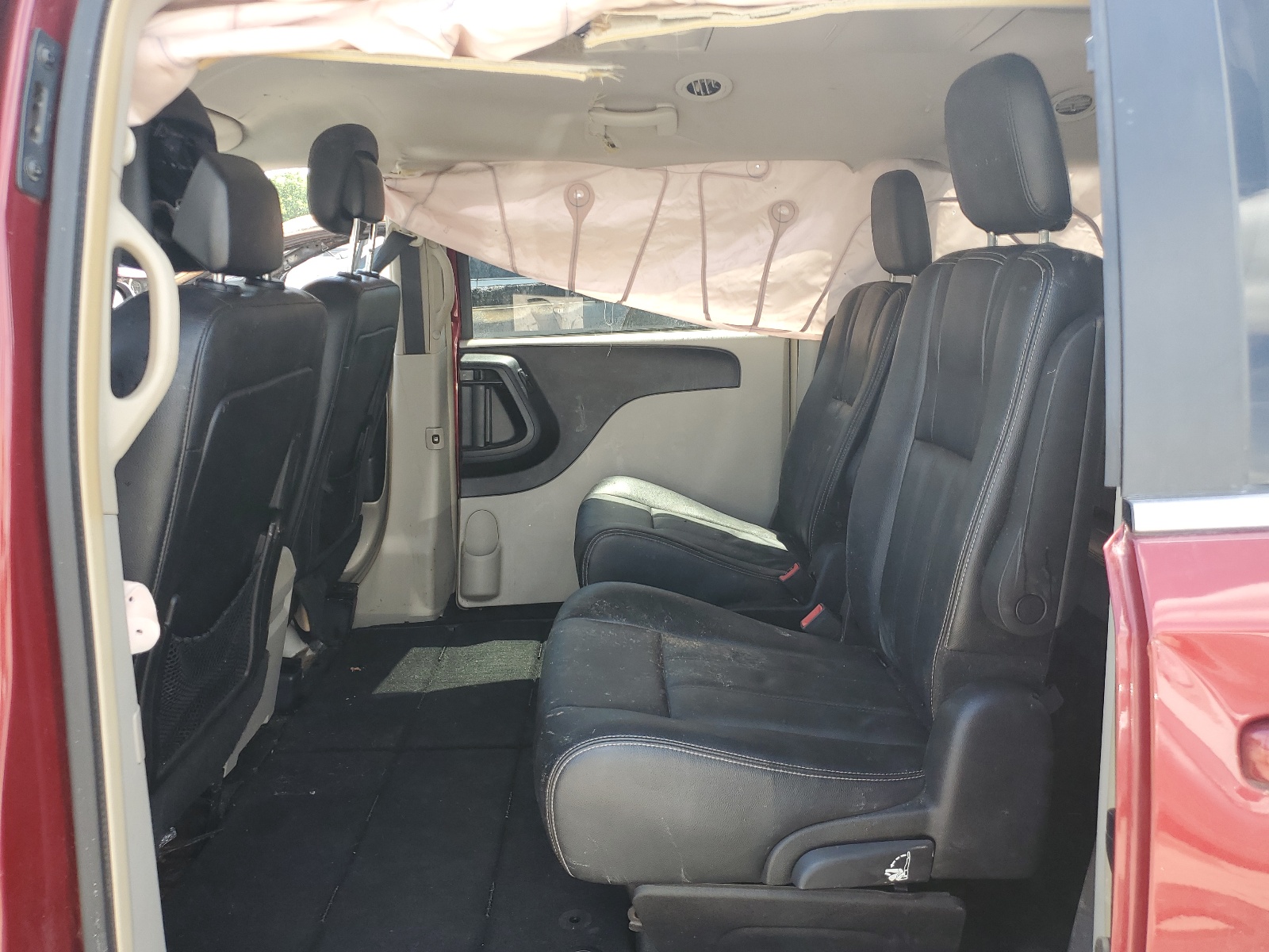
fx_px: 953
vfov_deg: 53.1
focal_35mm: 26
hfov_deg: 67.3
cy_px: 476
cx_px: 634
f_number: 1.5
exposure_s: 1/238
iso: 50
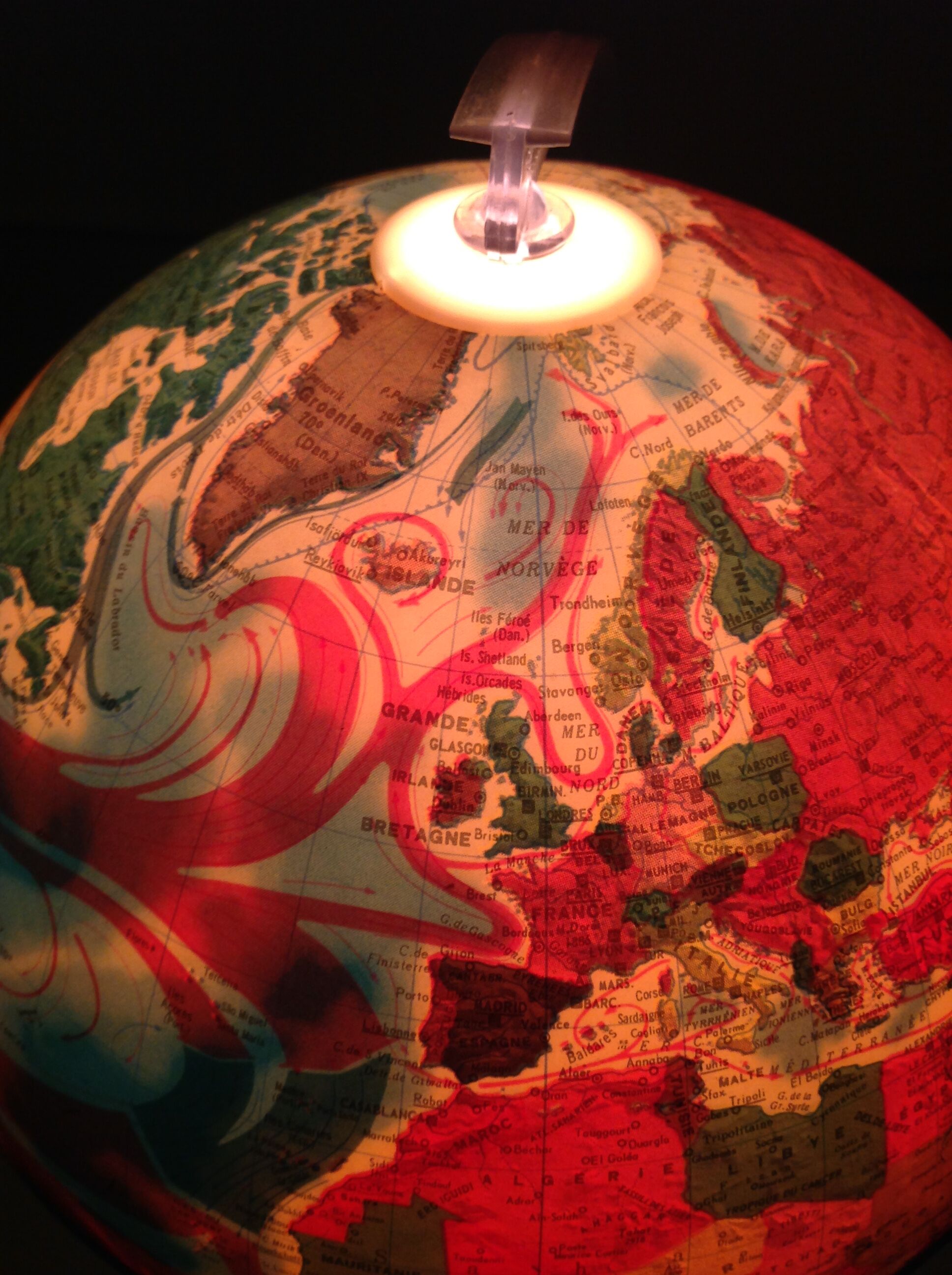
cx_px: 476
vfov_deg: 52.7
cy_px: 638
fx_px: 1287
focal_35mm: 35
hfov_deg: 40.6
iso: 64
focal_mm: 4.28
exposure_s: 1/17
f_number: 2.4
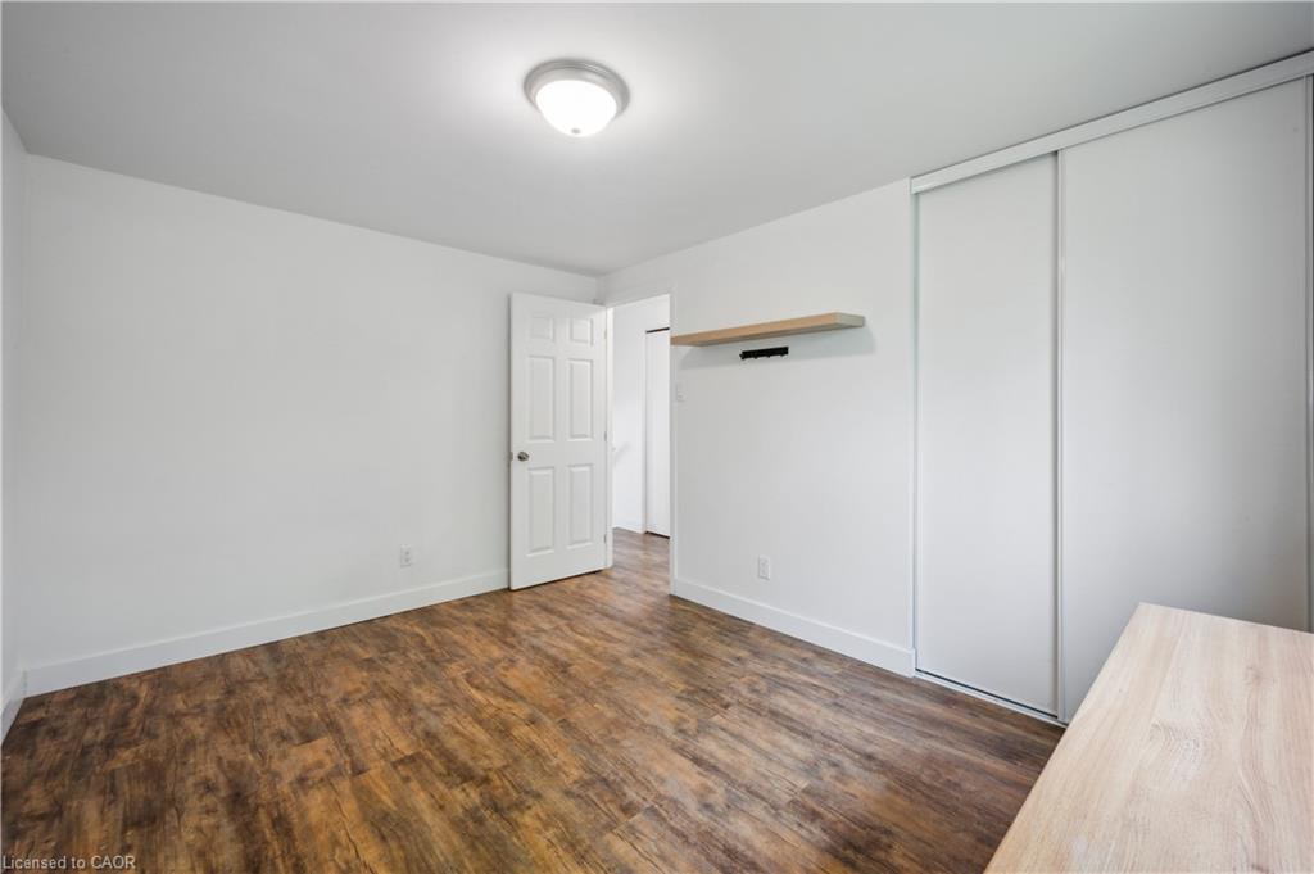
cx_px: 657
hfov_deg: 104.3
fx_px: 511
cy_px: 437
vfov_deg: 81.1
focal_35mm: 14
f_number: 18
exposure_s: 1/1.67
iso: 400
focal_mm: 14
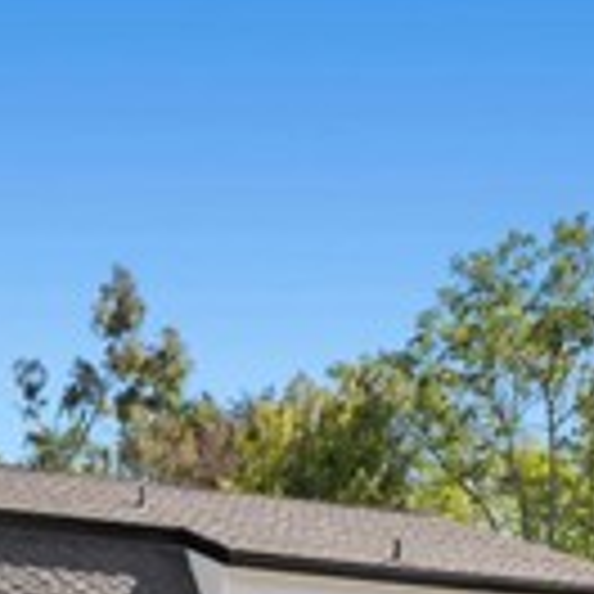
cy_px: 916
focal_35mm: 66
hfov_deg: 23.9
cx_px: -108
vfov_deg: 21.5
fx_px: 1281
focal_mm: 16
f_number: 9
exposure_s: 1/40
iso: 80
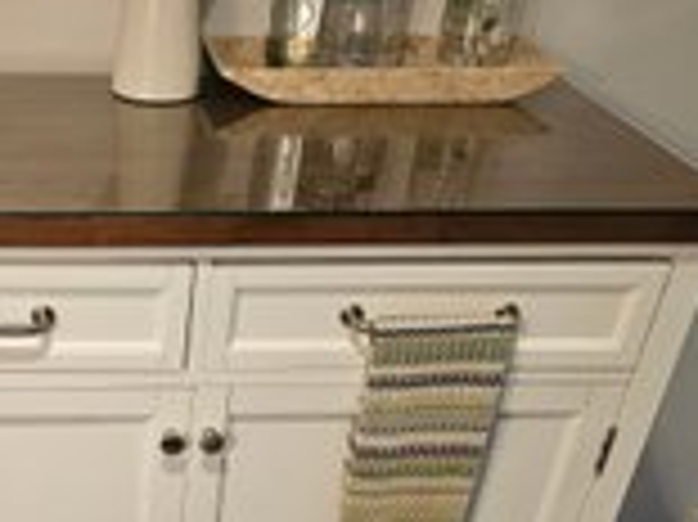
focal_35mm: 51
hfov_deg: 35.6
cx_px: 88
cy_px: 398
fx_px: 1028
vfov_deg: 28.1
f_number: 1.7
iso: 800
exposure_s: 1/120
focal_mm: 6.3
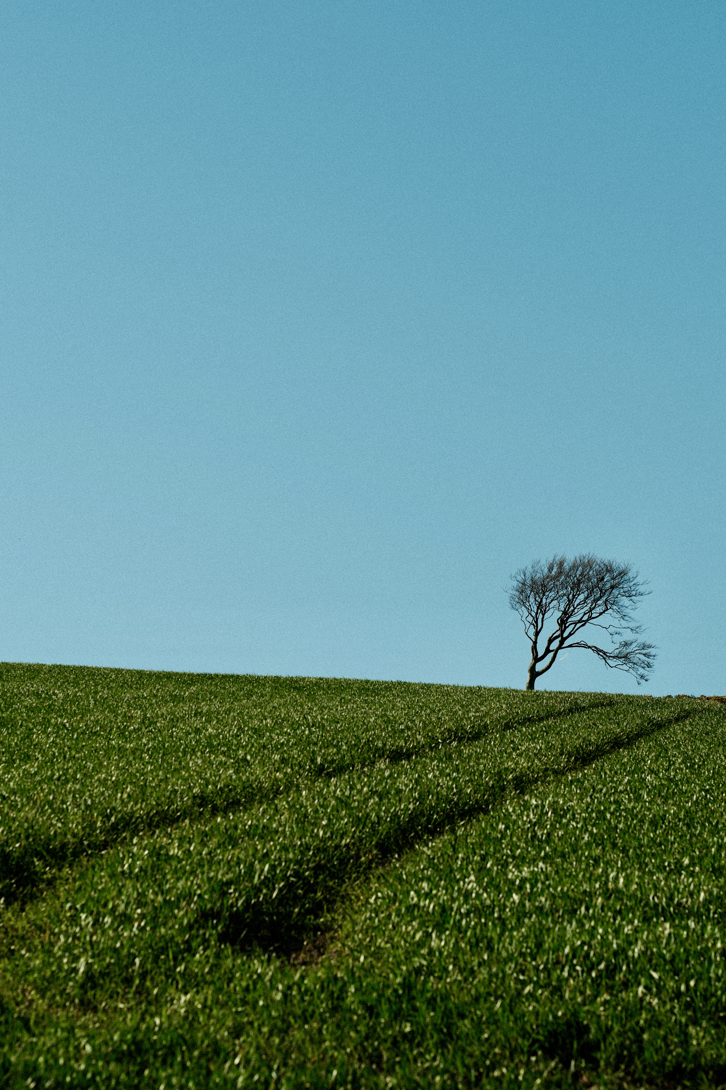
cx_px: 363
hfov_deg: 10.2
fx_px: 4083
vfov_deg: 15.2
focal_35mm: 135
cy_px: 545
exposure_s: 1/750
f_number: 4.5
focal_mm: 90
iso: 125
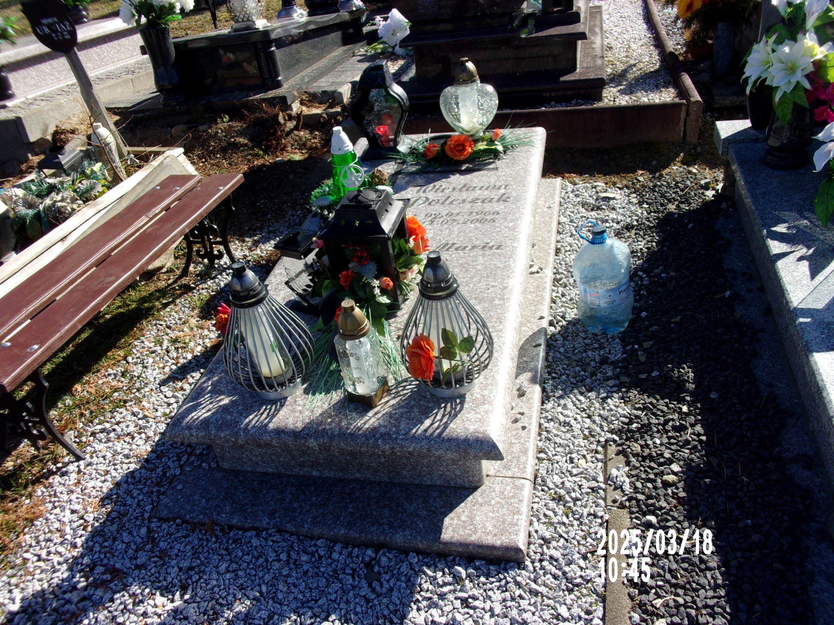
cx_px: 417
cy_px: 312
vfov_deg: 49.7
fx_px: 675
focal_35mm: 28
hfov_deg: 63.4
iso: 80
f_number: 10.8
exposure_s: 1/70
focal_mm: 5.1
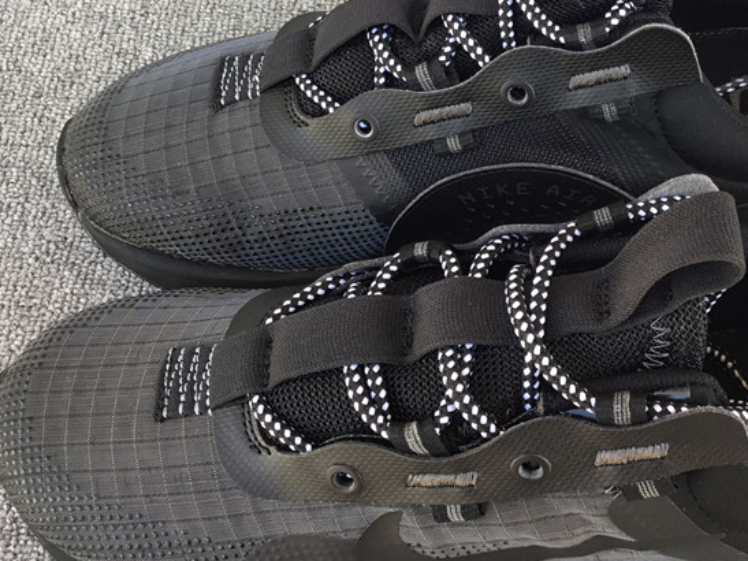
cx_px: 536
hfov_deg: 36.8
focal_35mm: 51
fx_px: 1102
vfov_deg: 28.4
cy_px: 209
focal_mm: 3.3
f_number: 2.4
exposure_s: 1/100
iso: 40
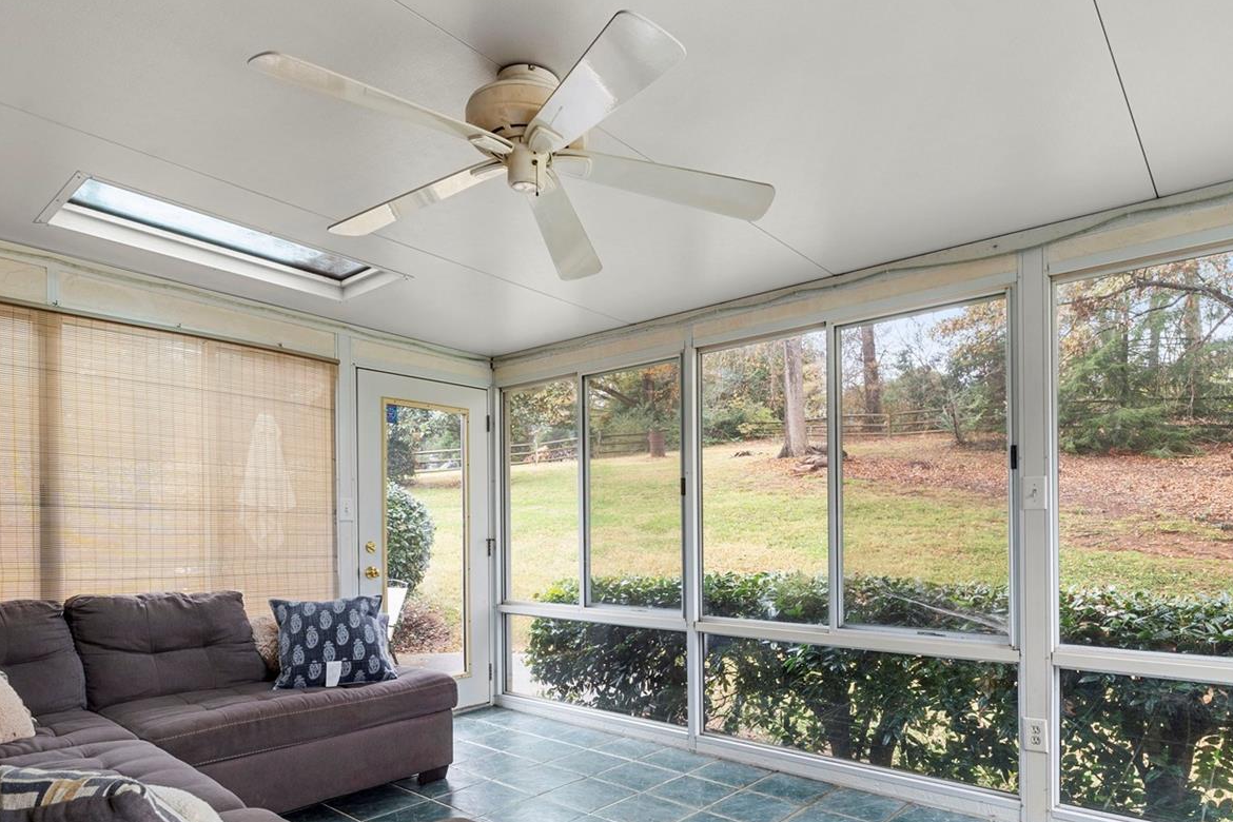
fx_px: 719
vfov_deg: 58.0
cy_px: 554
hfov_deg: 81.2
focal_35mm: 21
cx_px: 638
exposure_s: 1.6
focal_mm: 12
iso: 100
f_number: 11
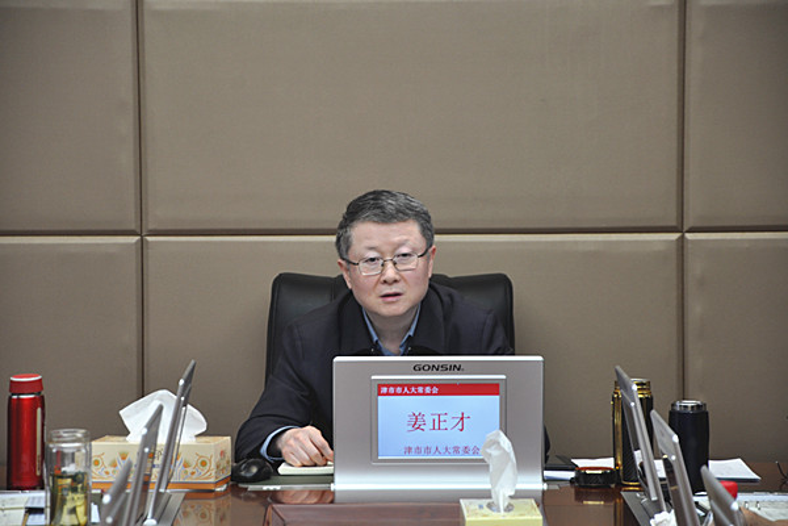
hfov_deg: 13.0
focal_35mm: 158
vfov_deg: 8.7
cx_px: 394
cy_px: 263
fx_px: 3447
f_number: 5.6
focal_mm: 105
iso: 280
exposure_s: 1/30
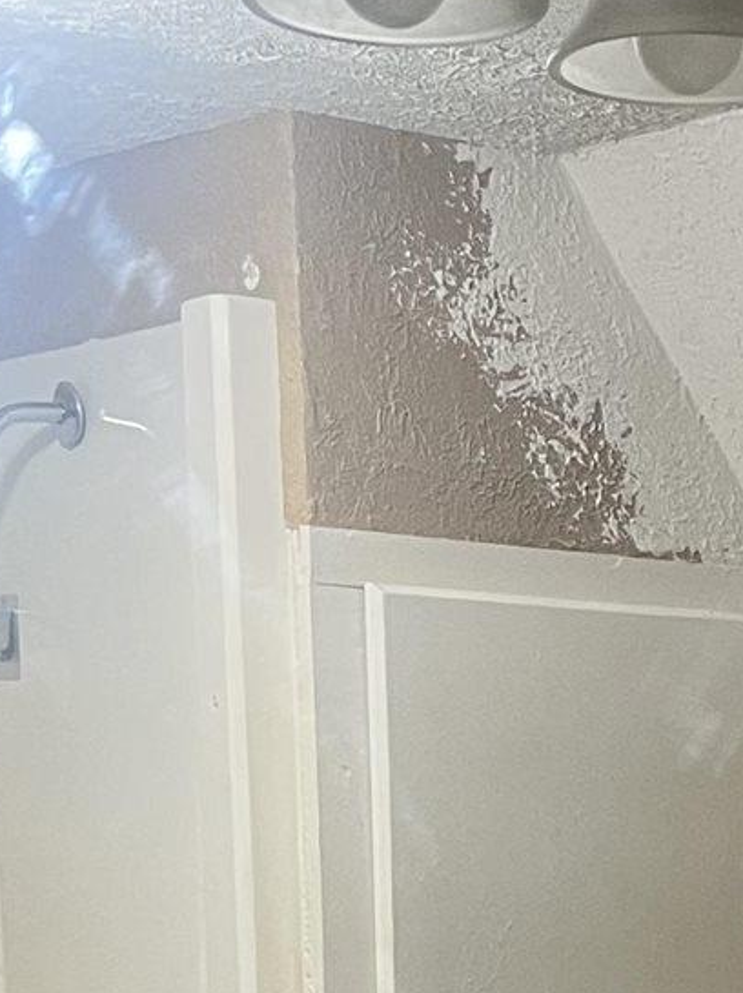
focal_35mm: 110
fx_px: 3152
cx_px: 1022
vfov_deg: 16.1
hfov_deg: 12.9
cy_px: 1583
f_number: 1.5
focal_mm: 5.7
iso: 160
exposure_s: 1/60
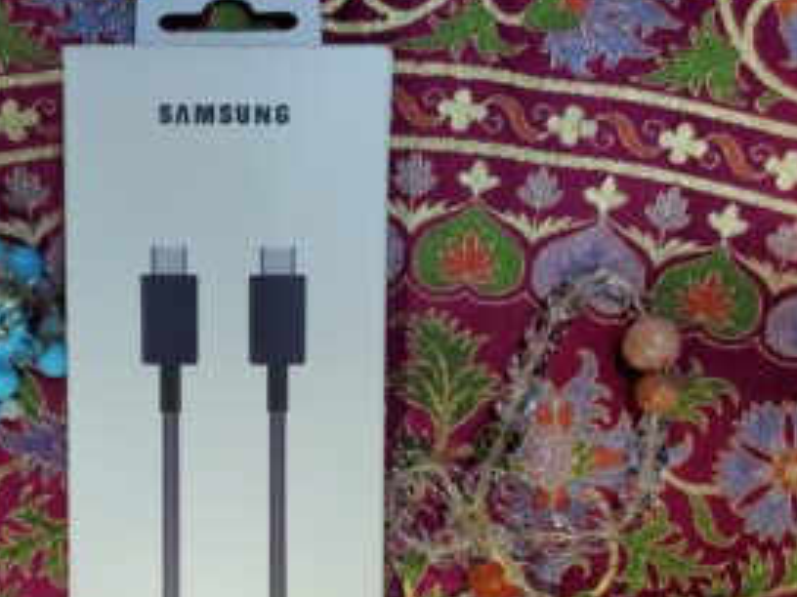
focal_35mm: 43
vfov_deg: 32.9
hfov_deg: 43.1
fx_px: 990
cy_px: 451
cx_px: 246
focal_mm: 4.3
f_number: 2.4
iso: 200
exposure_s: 1/120
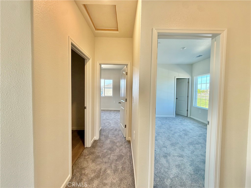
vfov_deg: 85.7
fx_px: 102
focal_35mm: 14
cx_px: 126
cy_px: 94
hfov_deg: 102.1
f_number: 2.2
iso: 160
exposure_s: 1/120
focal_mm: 2.22
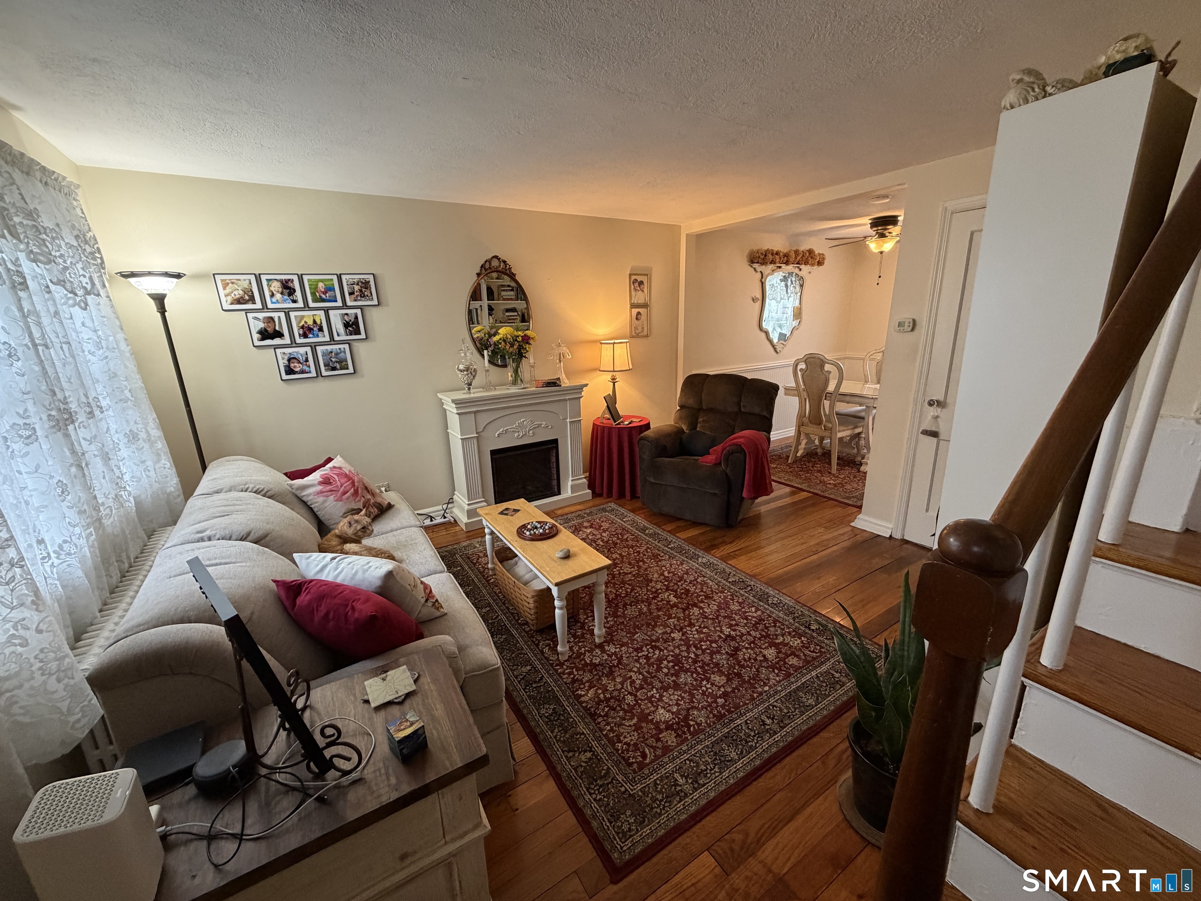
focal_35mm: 14
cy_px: 450
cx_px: 600
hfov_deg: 102.1
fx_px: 486
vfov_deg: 85.7
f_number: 2.2
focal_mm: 2.22
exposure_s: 1/60
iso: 400
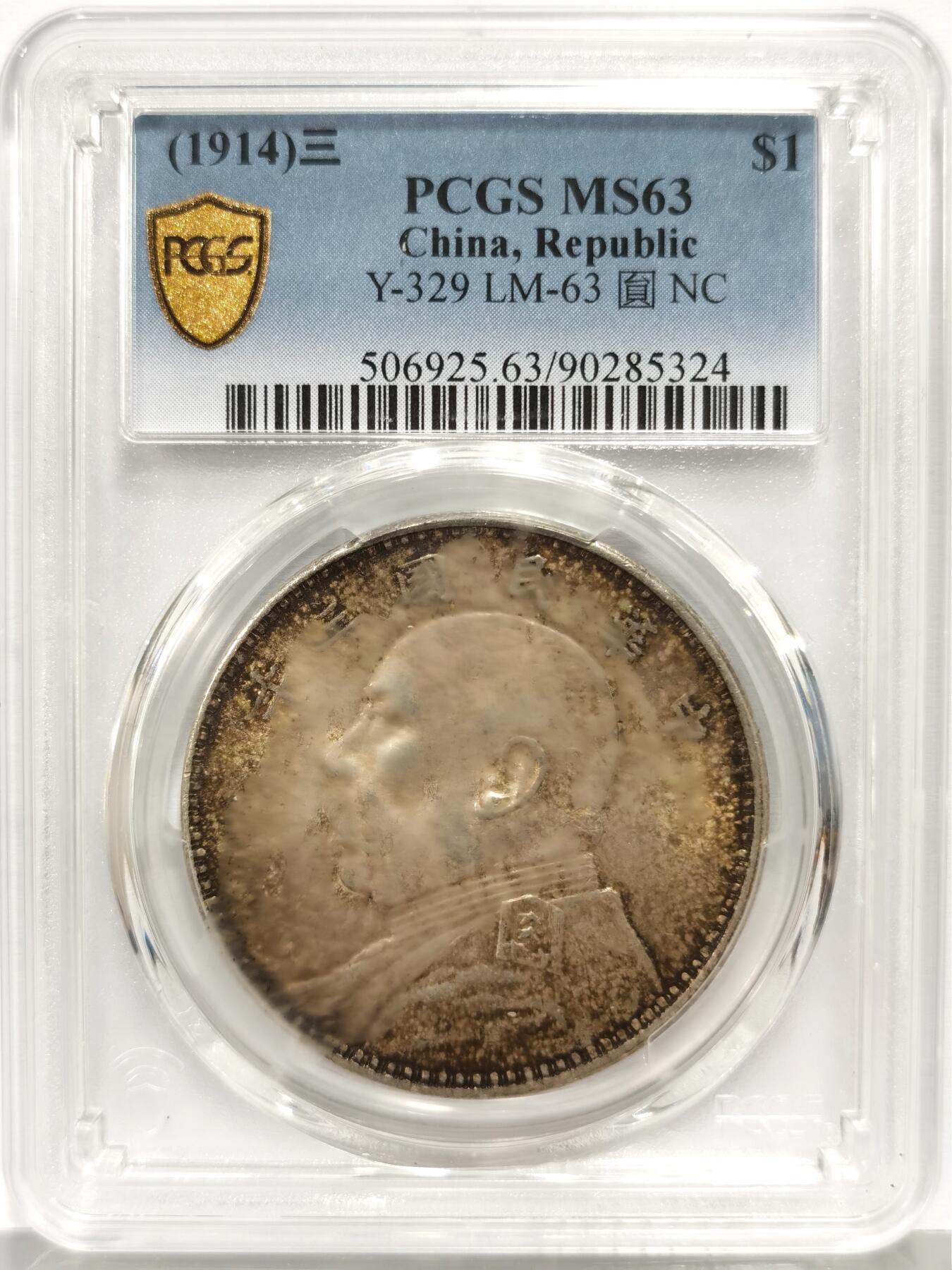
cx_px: 476
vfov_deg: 35.5
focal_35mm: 54
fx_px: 1980
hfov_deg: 27.0
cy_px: 635
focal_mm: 5.56
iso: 160
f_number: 16
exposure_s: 1/100
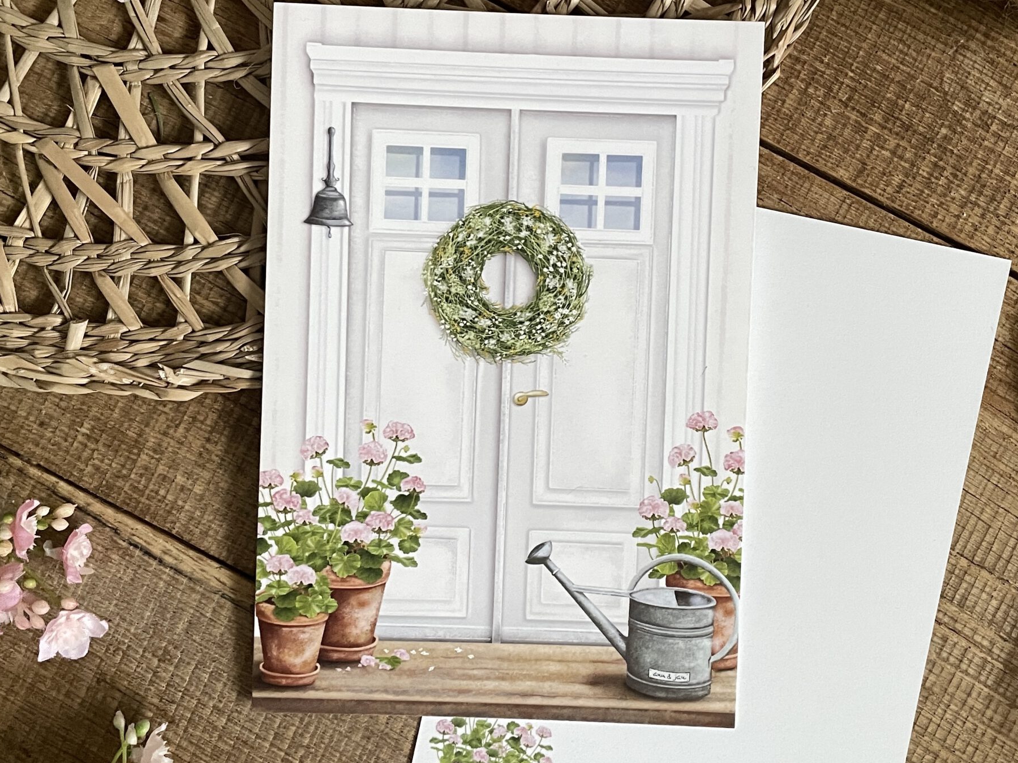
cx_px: 530
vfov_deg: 38.7
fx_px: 1088
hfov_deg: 50.1
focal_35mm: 37
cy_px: 396
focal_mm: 4.2
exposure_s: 1/60
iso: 320
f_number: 1.6
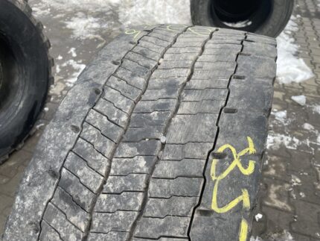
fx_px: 240
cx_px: 160
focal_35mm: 26
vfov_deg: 53.1
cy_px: 120
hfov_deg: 67.3
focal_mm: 4.2
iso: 32
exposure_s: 1/267
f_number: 1.6
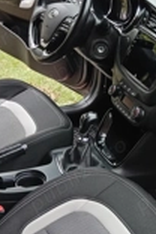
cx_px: 130
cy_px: 86
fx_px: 468
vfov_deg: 28.0
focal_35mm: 72
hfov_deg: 18.7
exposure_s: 1/120
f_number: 1.9
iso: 450
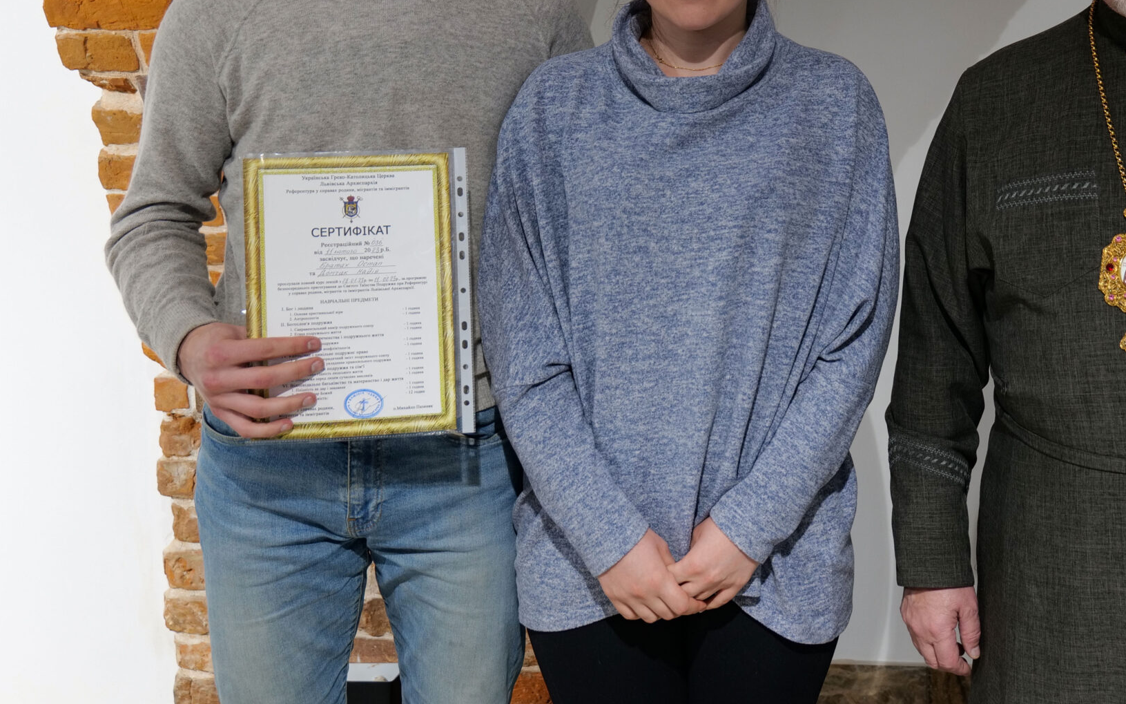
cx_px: 813
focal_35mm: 48
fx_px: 1473
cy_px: 155
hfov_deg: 40.9
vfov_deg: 26.4
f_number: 4.1
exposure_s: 1/60
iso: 640
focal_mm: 30
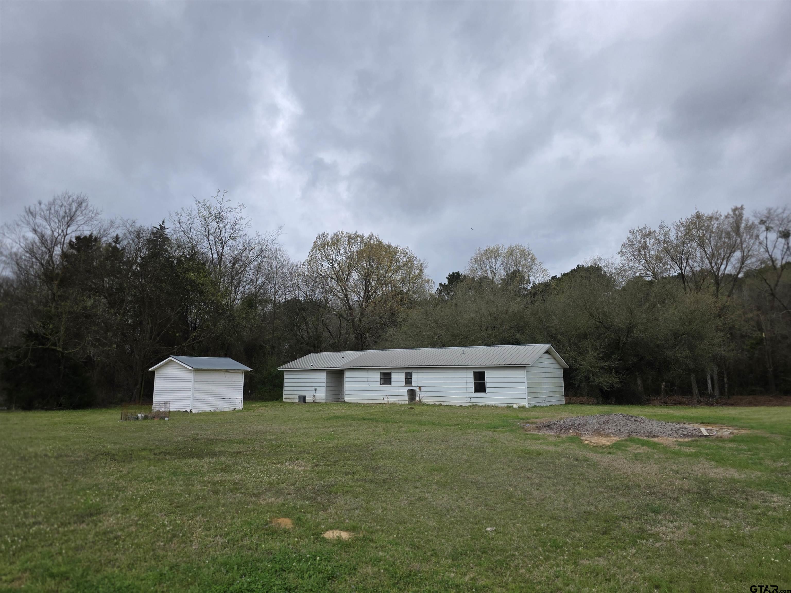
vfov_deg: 58.9
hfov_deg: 73.9
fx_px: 526
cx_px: 396
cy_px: 296
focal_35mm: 23
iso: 80
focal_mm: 6.3
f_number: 1.7
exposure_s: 1/4434
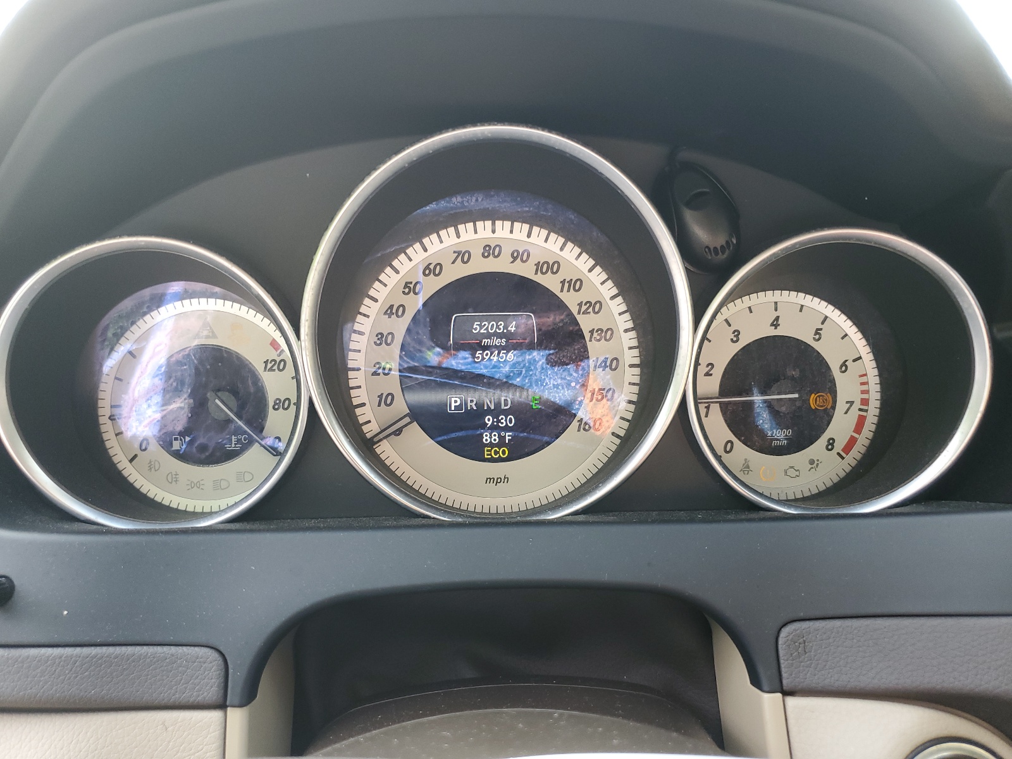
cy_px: 380
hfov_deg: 67.3
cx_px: 506
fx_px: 760
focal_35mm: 26
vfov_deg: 53.1
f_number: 1.5
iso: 73
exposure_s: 1/120
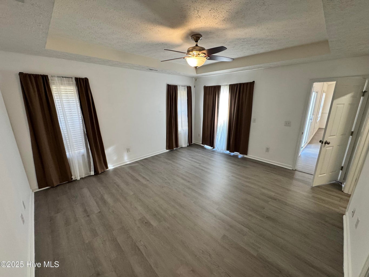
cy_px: 138
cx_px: 184
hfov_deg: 102.1
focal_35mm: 14
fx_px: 149
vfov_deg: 85.7
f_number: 2.2
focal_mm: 2.22
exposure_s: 1/60
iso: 200
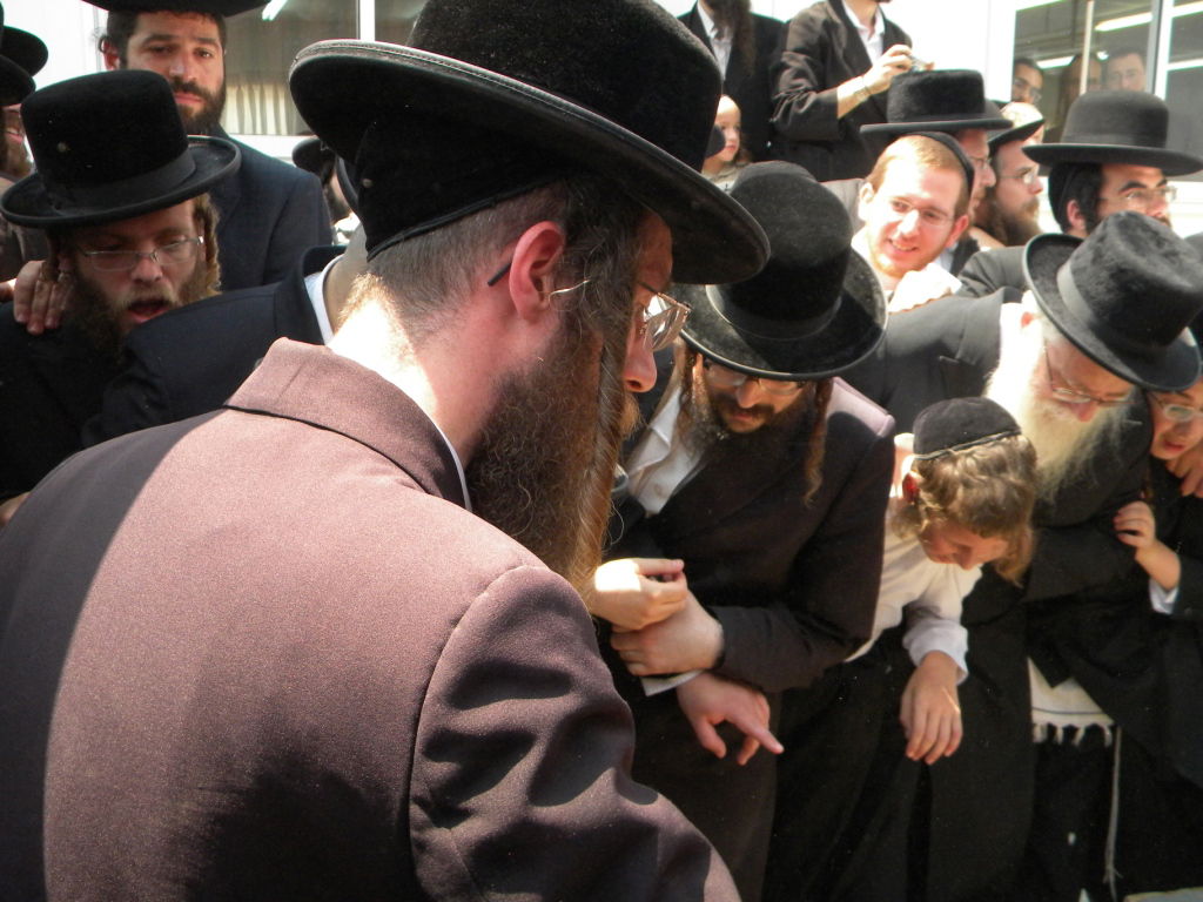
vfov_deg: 39.7
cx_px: 602
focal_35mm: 36
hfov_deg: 51.4
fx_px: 1251
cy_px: 451
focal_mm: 6.4
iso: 246
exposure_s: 1/500
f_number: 3.7
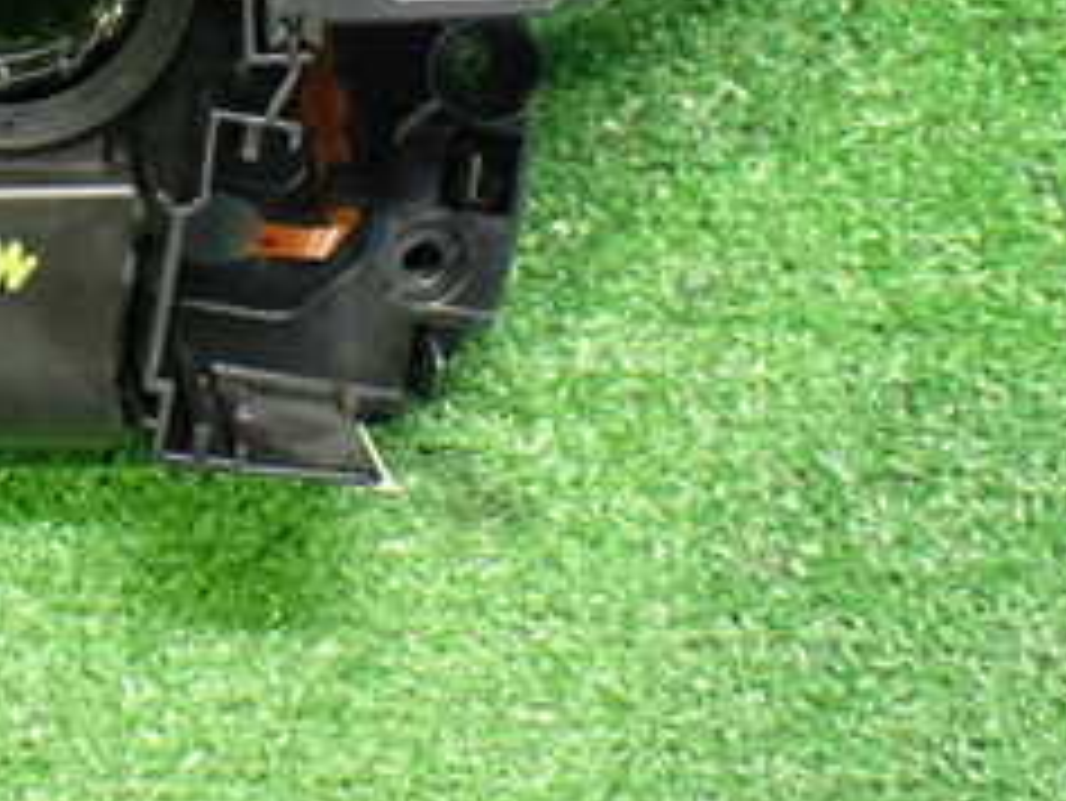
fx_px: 2342
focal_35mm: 76
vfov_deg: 18.6
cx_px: -40
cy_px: -86
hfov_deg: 24.3
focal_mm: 5.4
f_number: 2.3
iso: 1000
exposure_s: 1/30
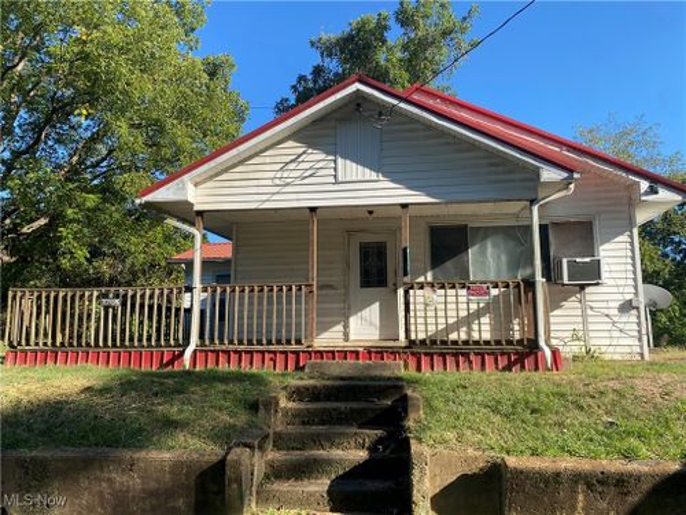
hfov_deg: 67.3
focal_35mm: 26
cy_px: 258
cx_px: 343
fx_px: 515
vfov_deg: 53.1
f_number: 1.8
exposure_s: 1/1182
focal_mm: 4.25
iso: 32
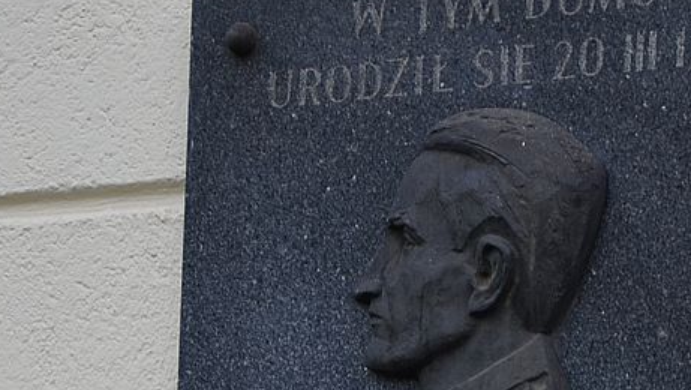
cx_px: 457
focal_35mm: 333
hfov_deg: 6.5
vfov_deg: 3.6
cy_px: 584
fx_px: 6105
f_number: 8
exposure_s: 1/250
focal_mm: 70
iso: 200
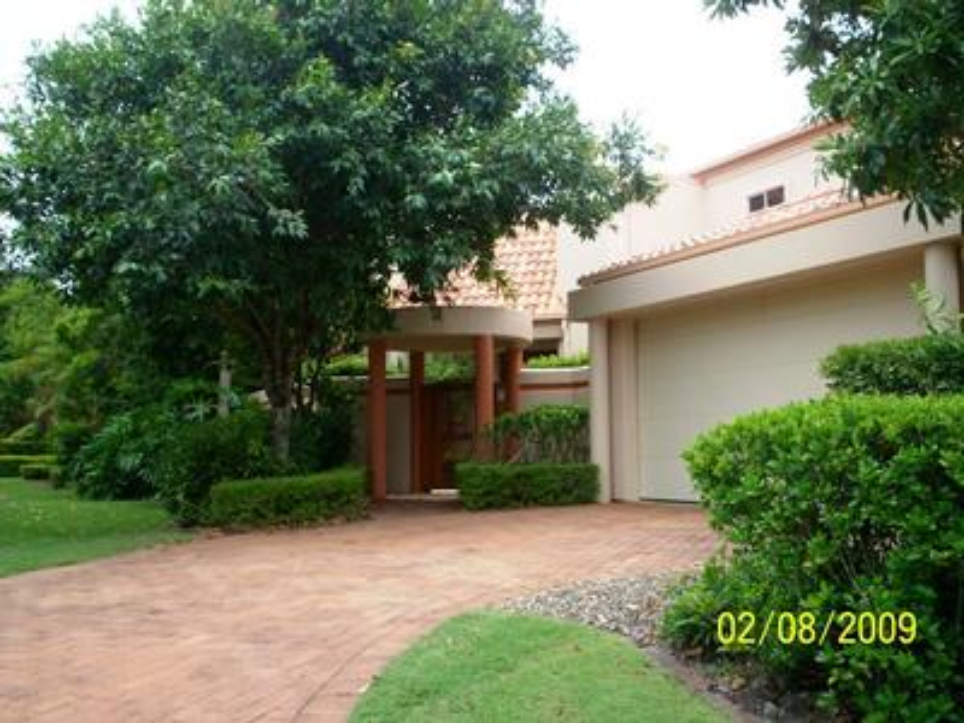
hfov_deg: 51.4
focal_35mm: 36
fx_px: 1003
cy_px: 362
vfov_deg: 39.7
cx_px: 482
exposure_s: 1/426
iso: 100
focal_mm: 5.9
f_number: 4.5
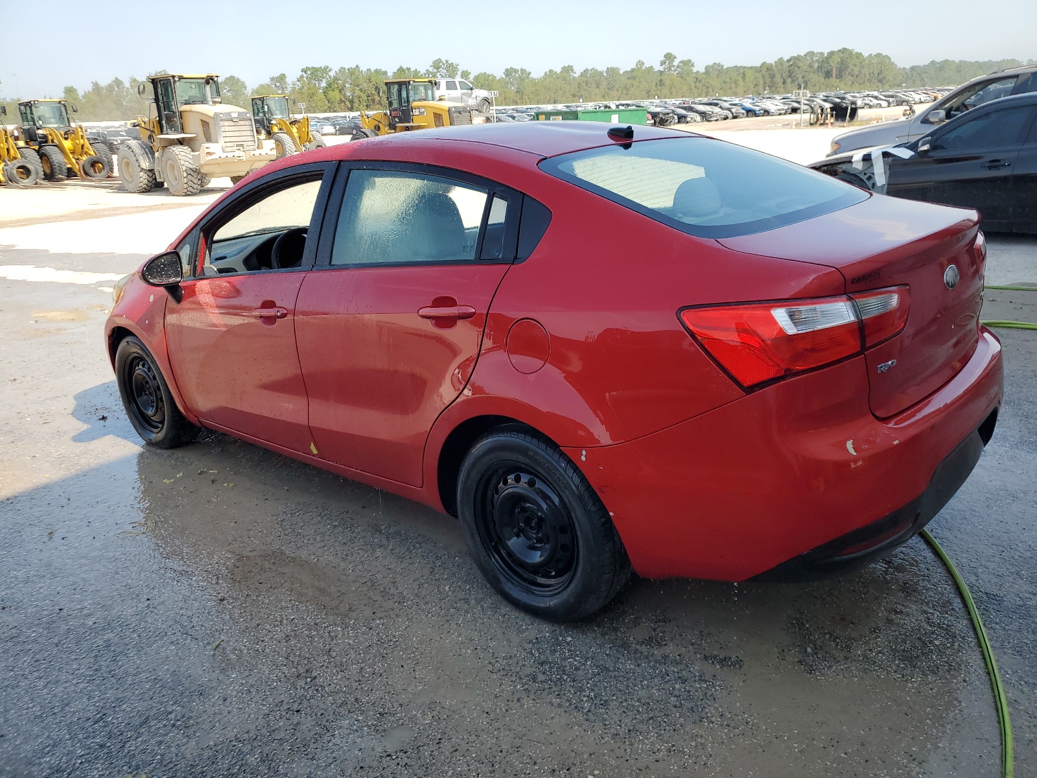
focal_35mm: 26
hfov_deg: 67.3
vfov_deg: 53.1
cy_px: 389
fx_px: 779
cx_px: 518
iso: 50
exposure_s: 1/1429
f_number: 1.5
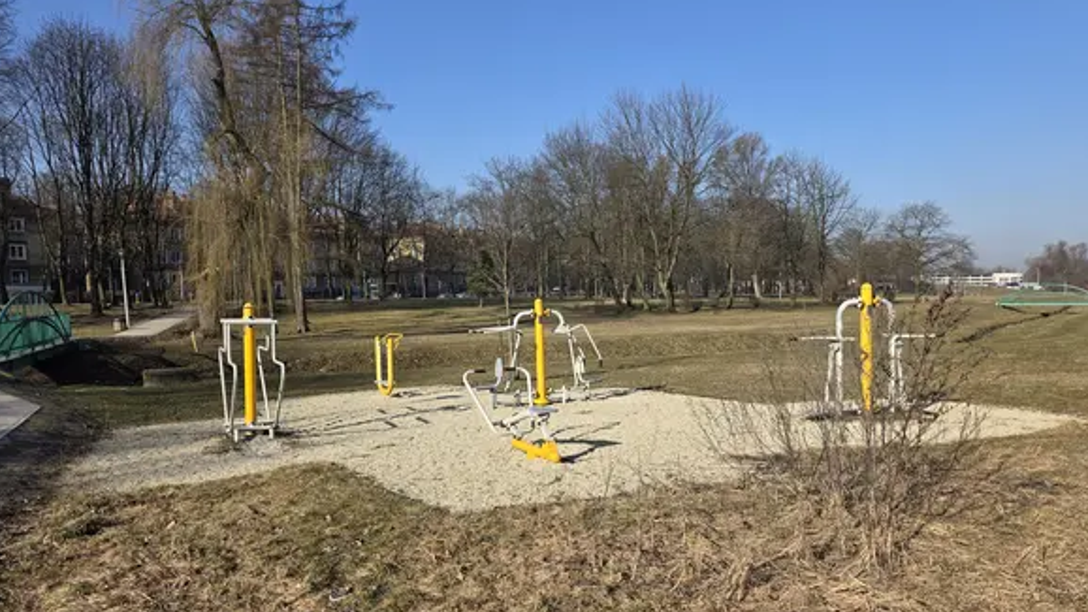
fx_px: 750
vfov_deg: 44.3
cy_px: 337
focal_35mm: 26
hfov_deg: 71.9
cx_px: 550
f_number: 1.7
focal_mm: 6.3
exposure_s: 1/4539
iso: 80
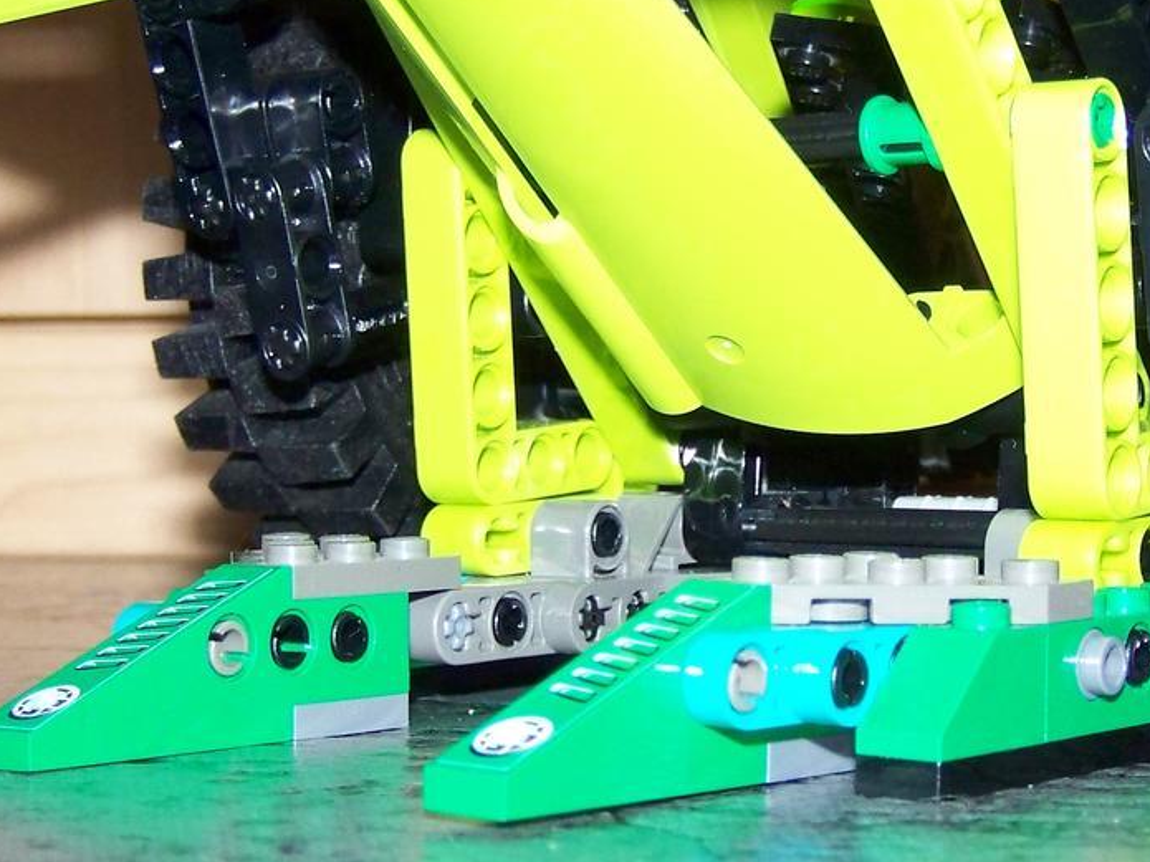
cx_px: 678
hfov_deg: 23.3
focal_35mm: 84
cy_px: 386
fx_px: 2790
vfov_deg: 17.6
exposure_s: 1/30
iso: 200
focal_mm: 6.3
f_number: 2.8
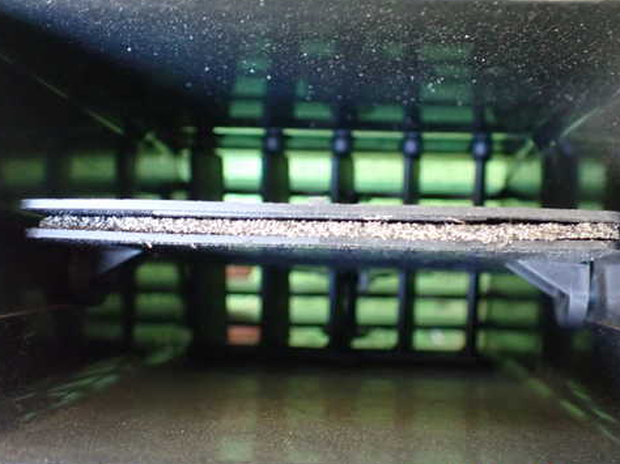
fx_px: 680
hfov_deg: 48.8
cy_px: 201
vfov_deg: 37.6
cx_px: 356
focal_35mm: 38
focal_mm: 5.4
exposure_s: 1/30
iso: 1000
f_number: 2.3
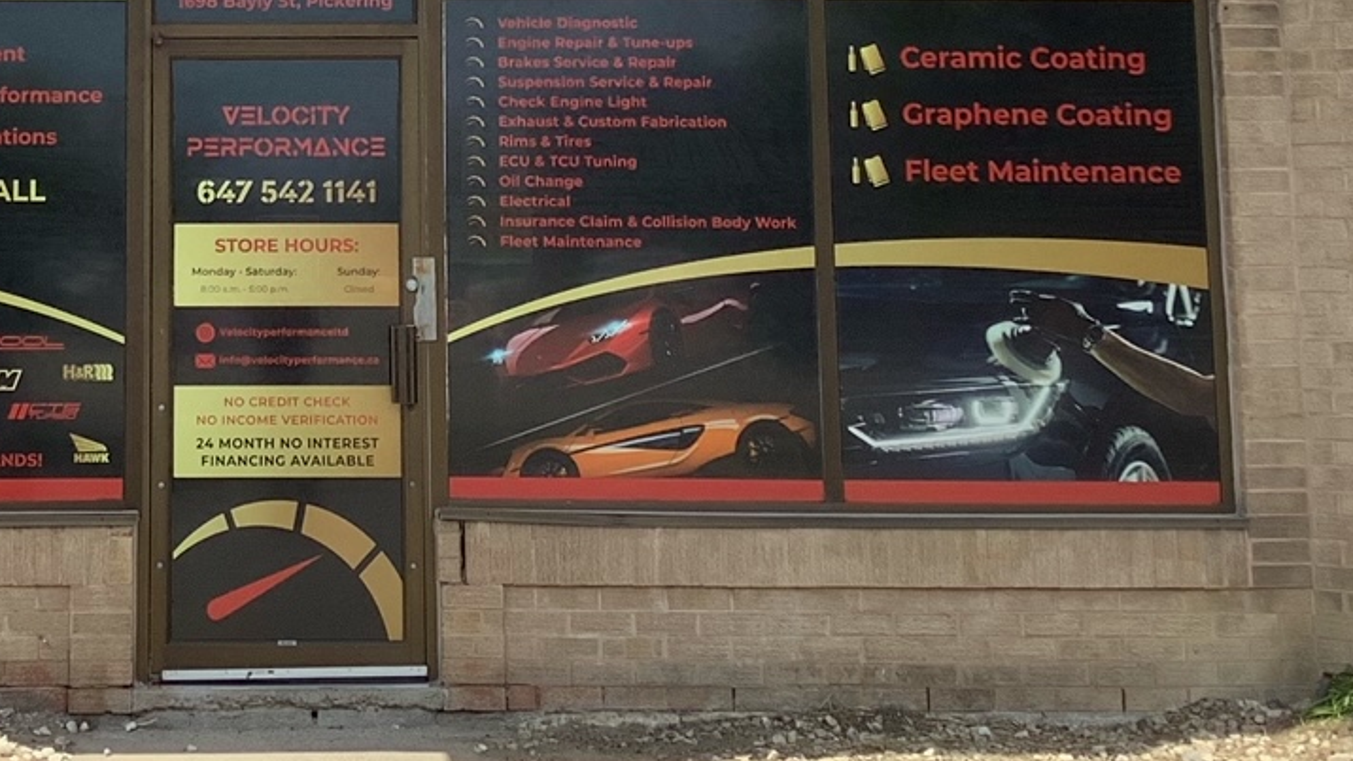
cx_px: 274
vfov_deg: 15.1
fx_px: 2763
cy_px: -194
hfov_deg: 27.0
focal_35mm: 77
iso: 25
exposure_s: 1/840
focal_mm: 3.3
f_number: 2.4
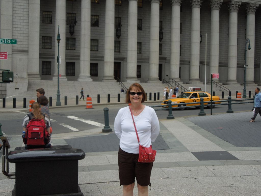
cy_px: 98
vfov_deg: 36.8
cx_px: 130
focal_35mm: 39
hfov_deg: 47.9
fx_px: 294
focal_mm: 7
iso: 100
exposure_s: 1/250
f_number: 3.8
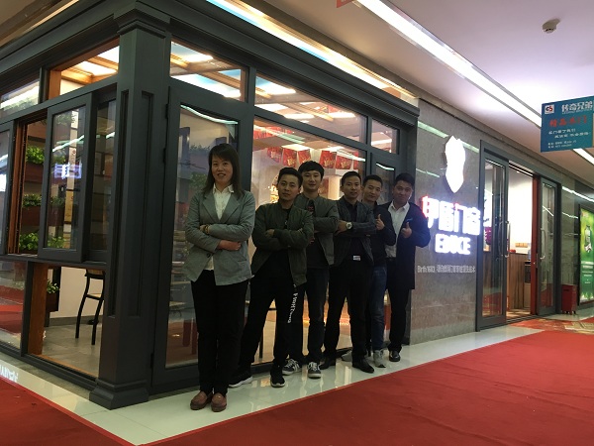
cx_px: 297
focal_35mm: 29
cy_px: 223
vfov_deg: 48.2
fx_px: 498
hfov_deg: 61.7
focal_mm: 4.15
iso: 100
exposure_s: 1/33
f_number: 2.2
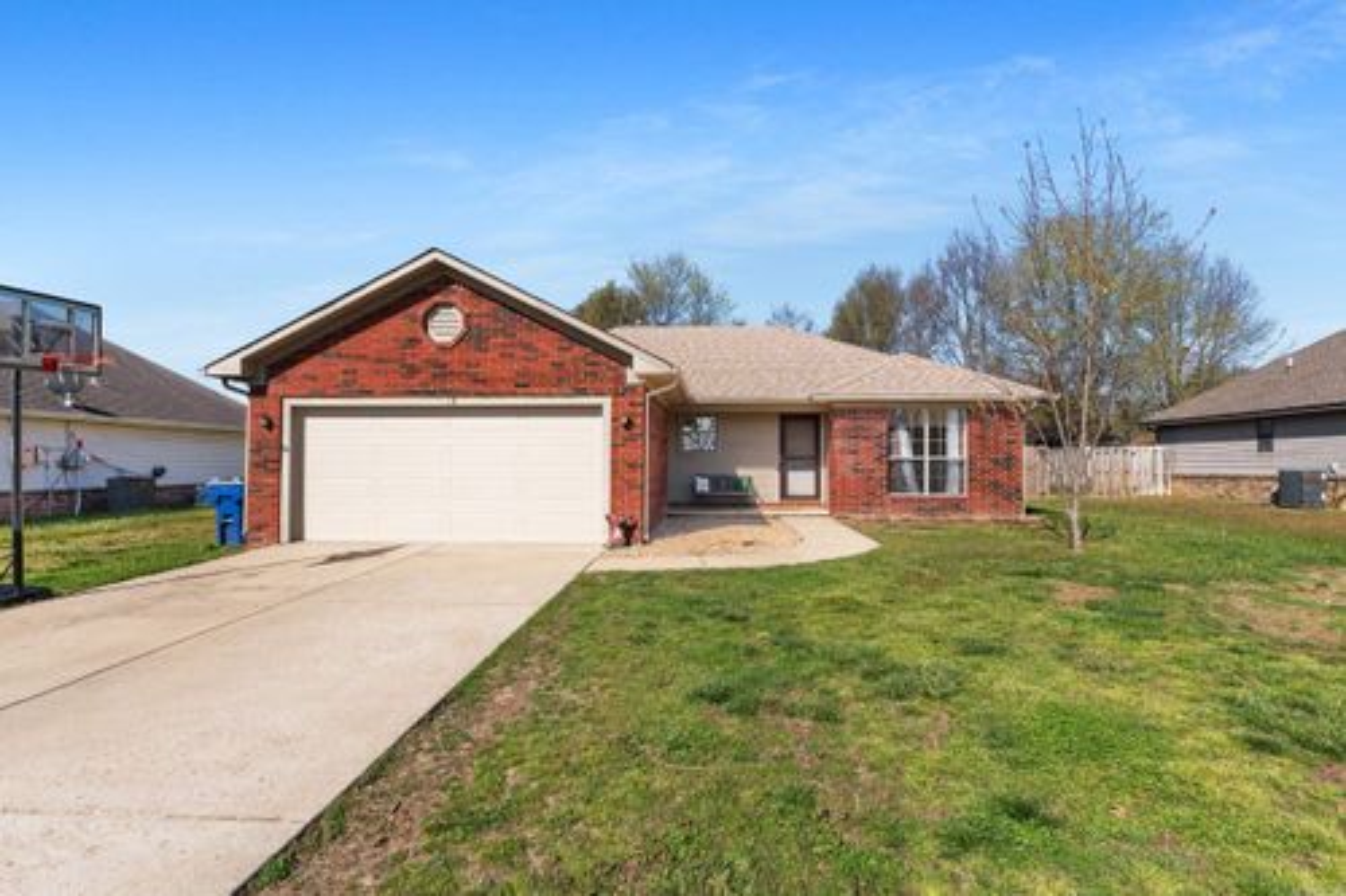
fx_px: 701
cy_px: 448
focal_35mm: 19
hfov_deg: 87.7
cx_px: 673
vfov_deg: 65.2
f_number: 9
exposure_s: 1/800
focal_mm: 12.5
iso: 200
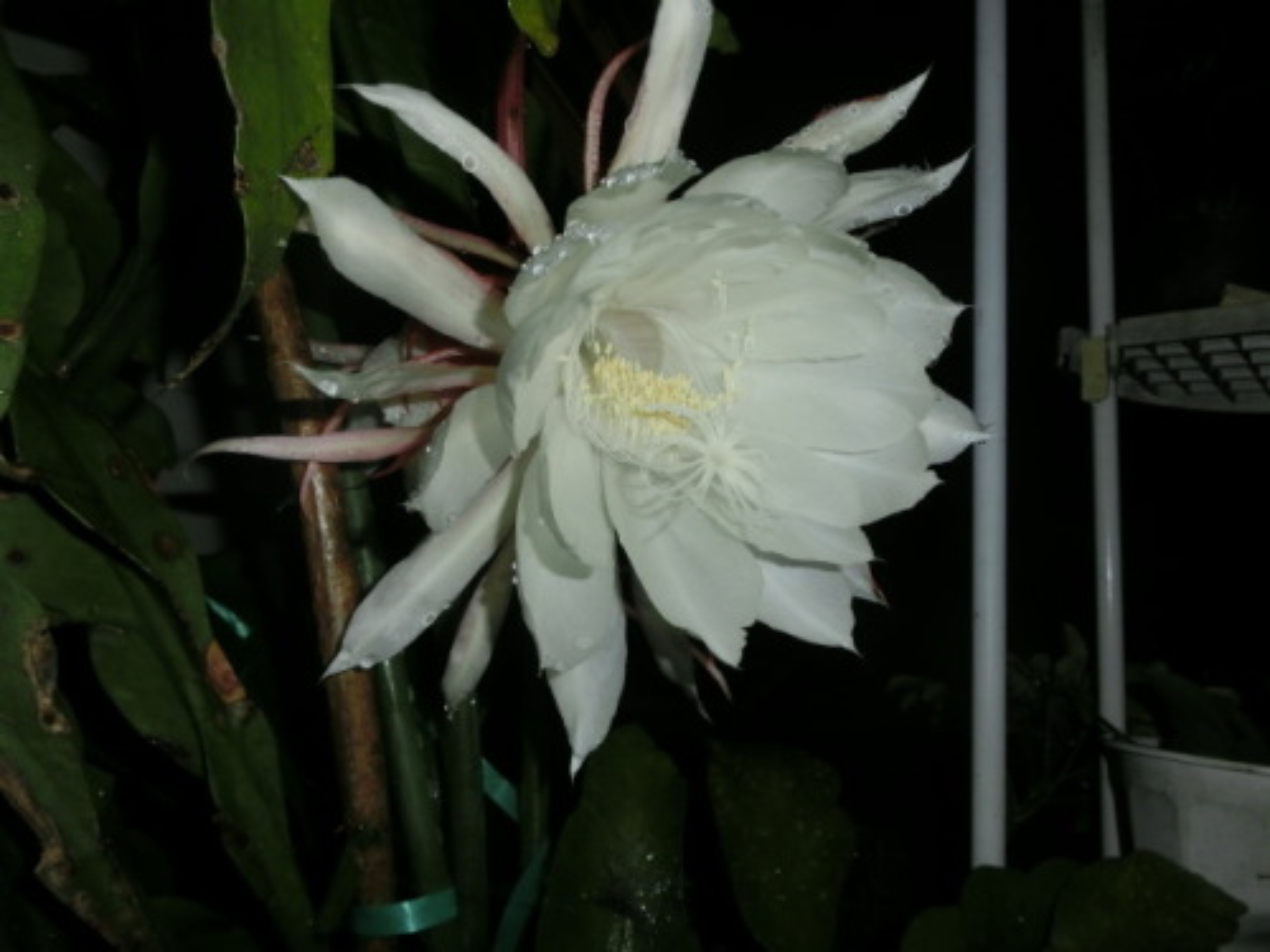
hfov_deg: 69.4
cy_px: 476
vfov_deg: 54.9
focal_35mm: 25
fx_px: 917
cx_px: 635
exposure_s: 1/15
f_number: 3.3
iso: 200
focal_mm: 4.4
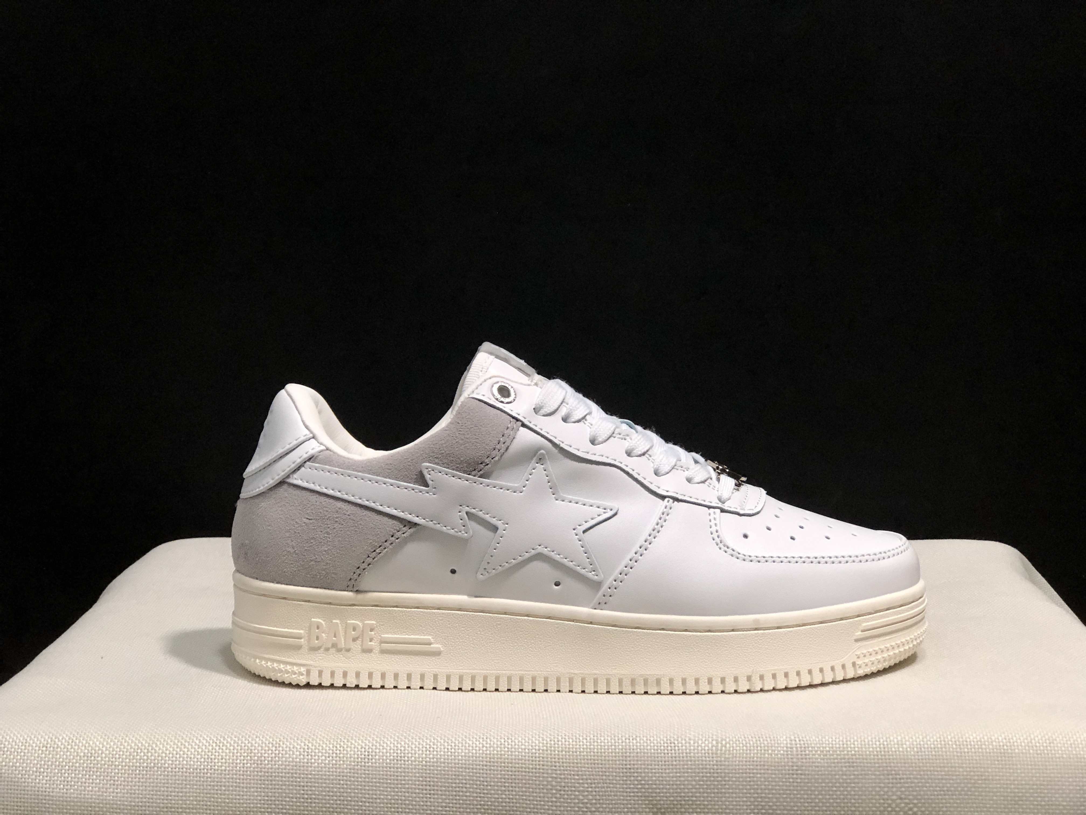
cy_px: 408
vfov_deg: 25.7
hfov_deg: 33.8
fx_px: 1788
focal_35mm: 57
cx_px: 543
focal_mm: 6.6
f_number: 2.8
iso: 50
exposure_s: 1/30
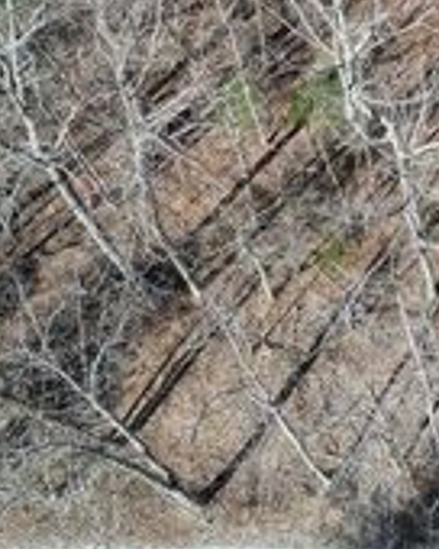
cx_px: 529
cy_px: -40
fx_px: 1121
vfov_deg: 25.7
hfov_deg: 20.7
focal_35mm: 69
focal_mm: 6.72
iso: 100
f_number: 1.7
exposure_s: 1/1250
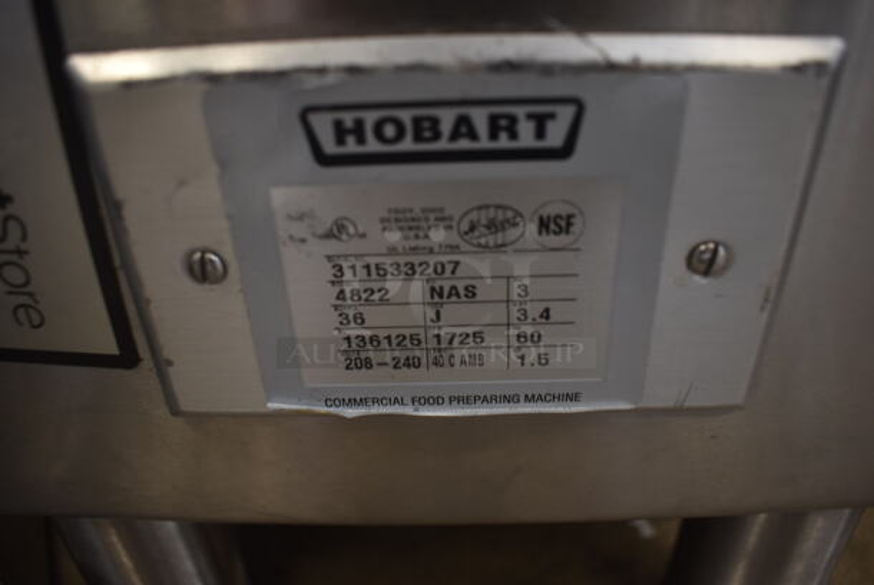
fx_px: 656
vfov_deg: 48.0
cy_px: 292
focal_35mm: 27
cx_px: 437
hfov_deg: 67.3
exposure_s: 1/30
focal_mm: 18
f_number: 3.5
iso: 320
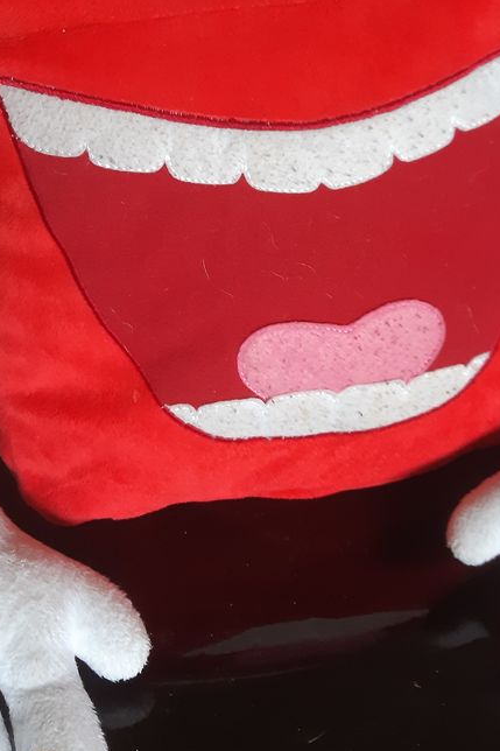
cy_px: 282
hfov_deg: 31.8
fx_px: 875
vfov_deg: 46.0
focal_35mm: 42
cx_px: 288
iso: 320
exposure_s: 1/50
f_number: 1.7
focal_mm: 3.92
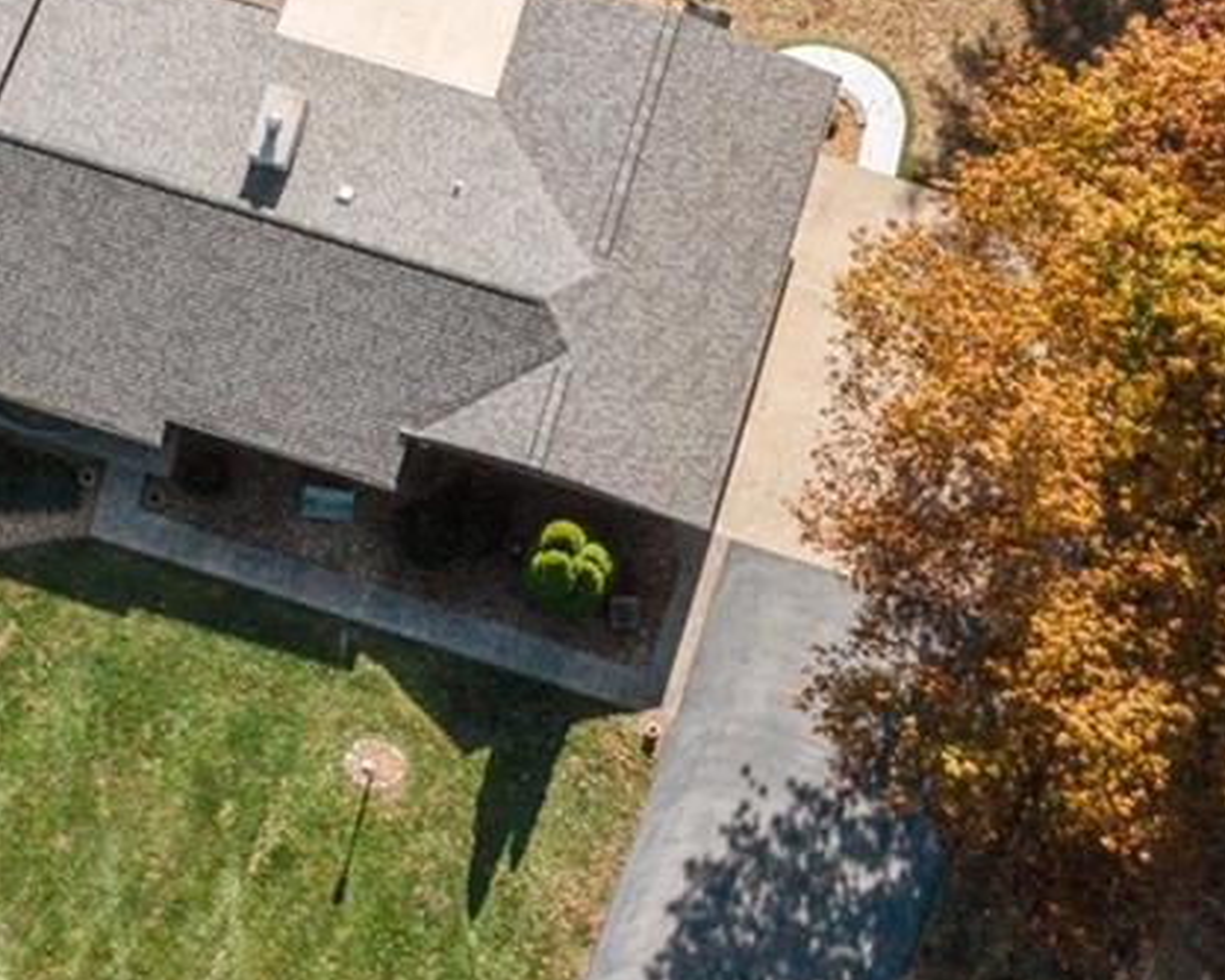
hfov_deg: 18.9
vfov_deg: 15.1
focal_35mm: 101
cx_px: 306
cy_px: 113
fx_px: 3663
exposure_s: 1/80
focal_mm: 10.3
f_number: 5.6
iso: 200
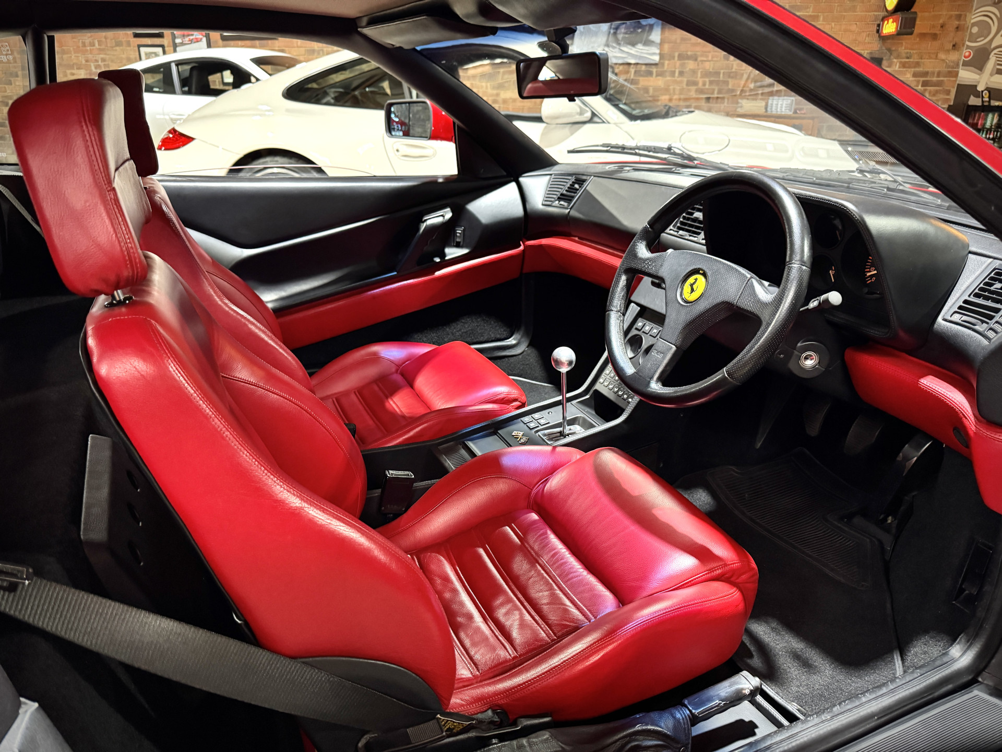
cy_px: 376
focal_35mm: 24
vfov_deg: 56.8
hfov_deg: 71.6
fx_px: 695
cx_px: 501
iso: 800
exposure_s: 1/33
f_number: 1.78
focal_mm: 6.76
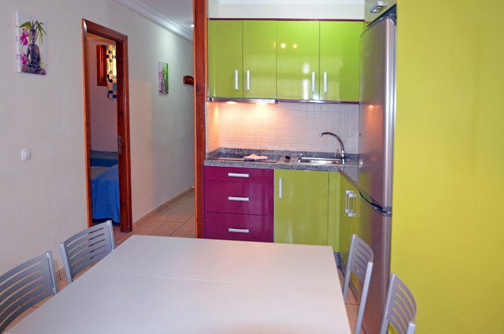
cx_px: 252
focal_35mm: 30
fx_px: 419
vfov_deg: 43.4
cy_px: 167
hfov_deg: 62.0
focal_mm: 20
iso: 1600
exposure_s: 1/60
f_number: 4.2
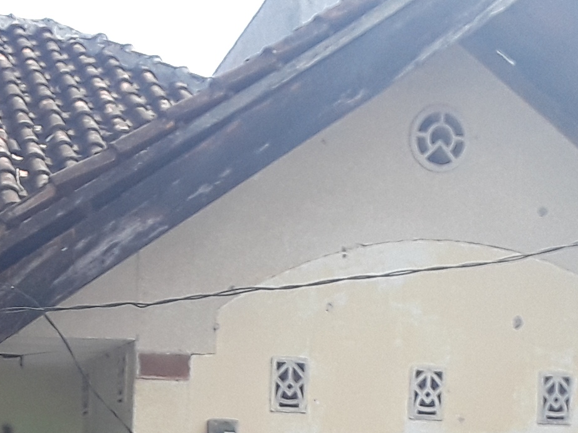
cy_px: 617
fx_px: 1419
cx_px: 45
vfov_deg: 16.1
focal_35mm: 85
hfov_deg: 22.4
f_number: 1.9
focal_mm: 2.53
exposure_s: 1/623
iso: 40
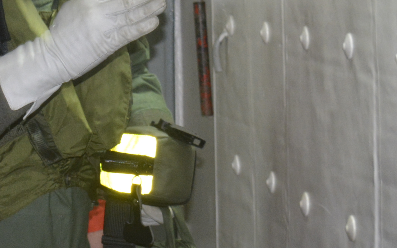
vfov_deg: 6.9
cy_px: 24
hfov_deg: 11.0
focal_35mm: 189
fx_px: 2045
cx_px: 14
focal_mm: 40
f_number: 4.8
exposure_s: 1/60
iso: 1250
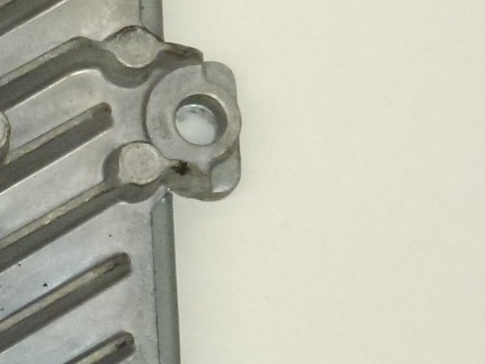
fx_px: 2858
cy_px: 133
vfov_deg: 7.3
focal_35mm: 204
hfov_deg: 9.2
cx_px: -413
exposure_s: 1/200
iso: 400
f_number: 4.1
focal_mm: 8.7
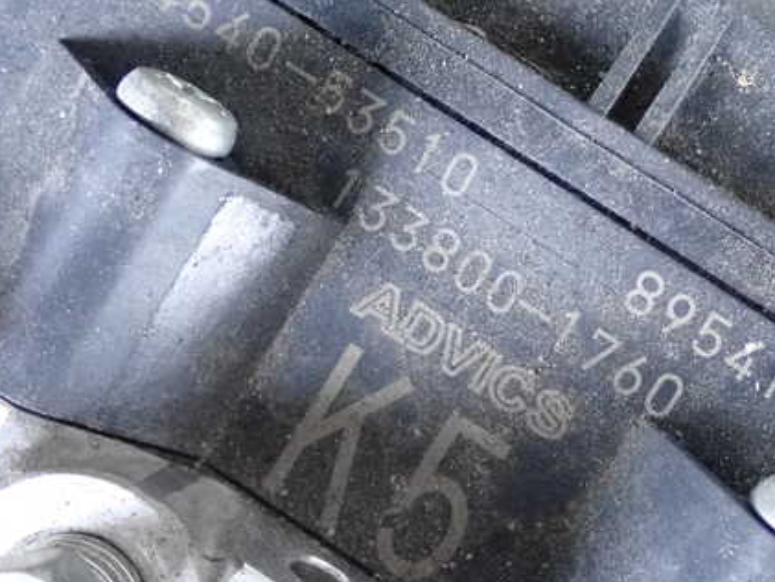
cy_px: 238
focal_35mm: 67
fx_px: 1500
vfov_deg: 21.9
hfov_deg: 28.7
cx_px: 534
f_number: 3.1
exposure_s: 1/125
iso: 1600
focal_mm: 8.4
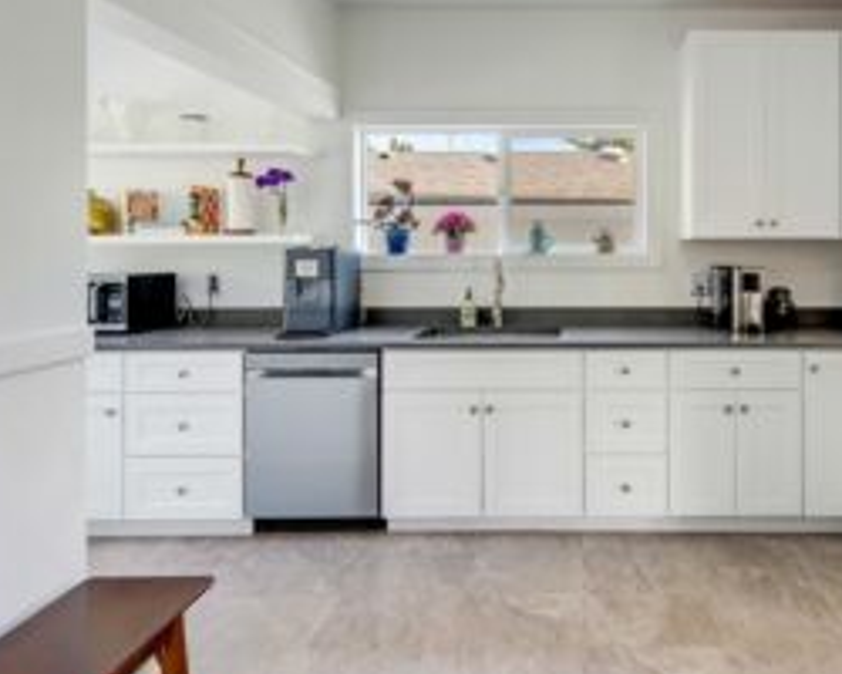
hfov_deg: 66.2
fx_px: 617
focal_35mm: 25
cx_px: 583
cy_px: 258
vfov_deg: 56.7
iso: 400
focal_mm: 16.5
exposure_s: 1/400
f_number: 9
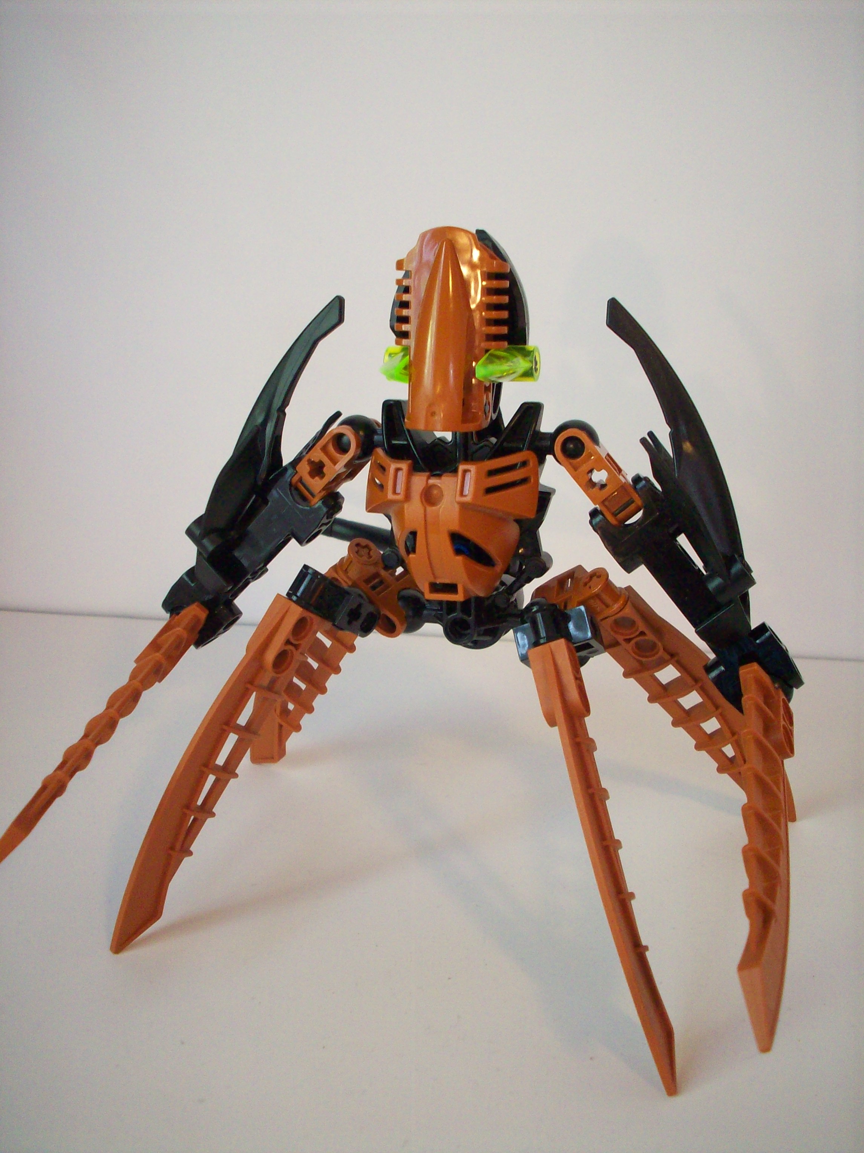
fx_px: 1231
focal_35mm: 37
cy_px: 576
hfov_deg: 38.7
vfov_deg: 50.1
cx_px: 432
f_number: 2.8
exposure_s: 1/9.63
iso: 160
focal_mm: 6.2
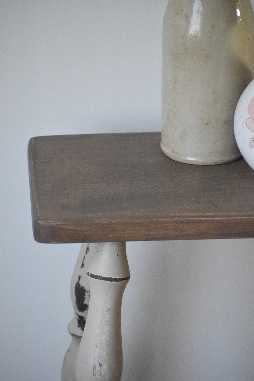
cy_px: 190
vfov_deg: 6.2
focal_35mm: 330
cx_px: 127
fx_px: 3492
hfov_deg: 4.2
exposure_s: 1/250
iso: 2500
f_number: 5.6
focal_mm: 220
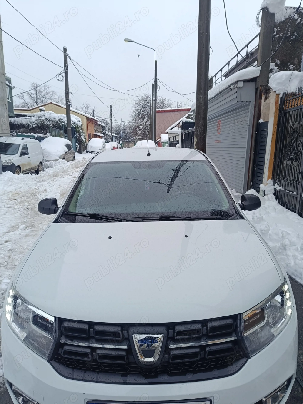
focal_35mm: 24
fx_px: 280
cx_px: 152
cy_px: 202
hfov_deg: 56.8
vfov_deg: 71.6
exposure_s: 1/543
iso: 52
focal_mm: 5.59
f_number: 1.88
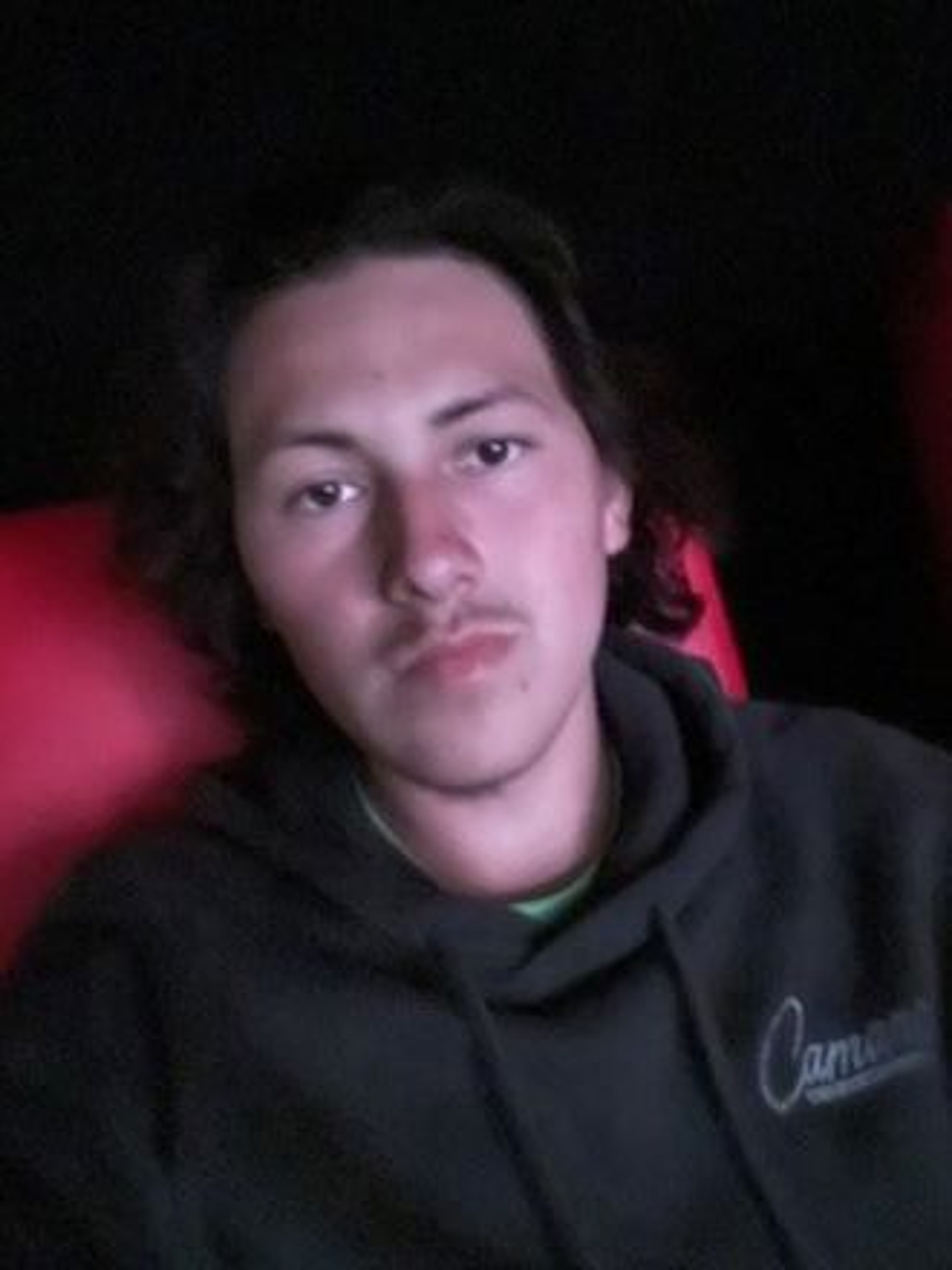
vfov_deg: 60.0
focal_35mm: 30
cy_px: 635
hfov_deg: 46.8
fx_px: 1100
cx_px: 476
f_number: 2.2
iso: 6400
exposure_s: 1/4
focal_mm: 2.71
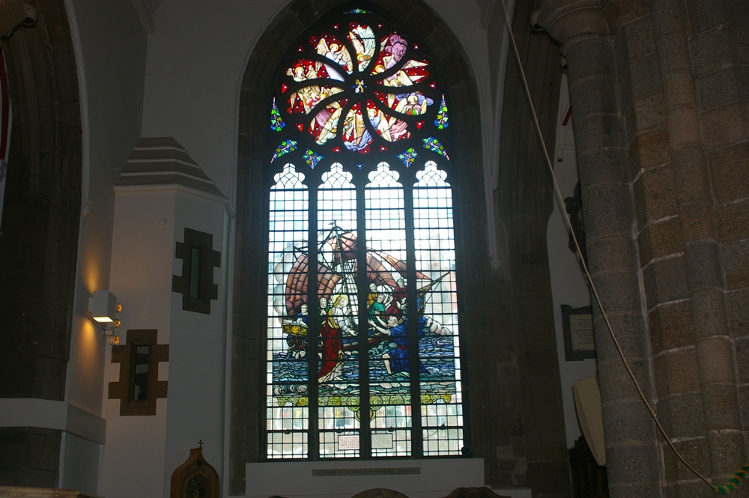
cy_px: 249
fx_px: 873
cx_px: 374
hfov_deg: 46.4
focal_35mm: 42
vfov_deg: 31.8
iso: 200
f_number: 4
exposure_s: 1/125
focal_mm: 28
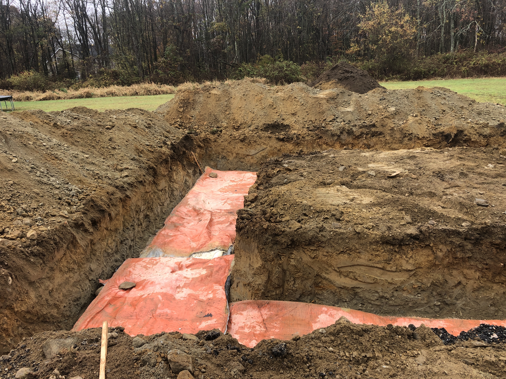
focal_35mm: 28
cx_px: 253
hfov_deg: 63.4
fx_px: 409
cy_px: 190
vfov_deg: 49.7
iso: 20
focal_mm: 3.99
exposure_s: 1/363
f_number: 1.8
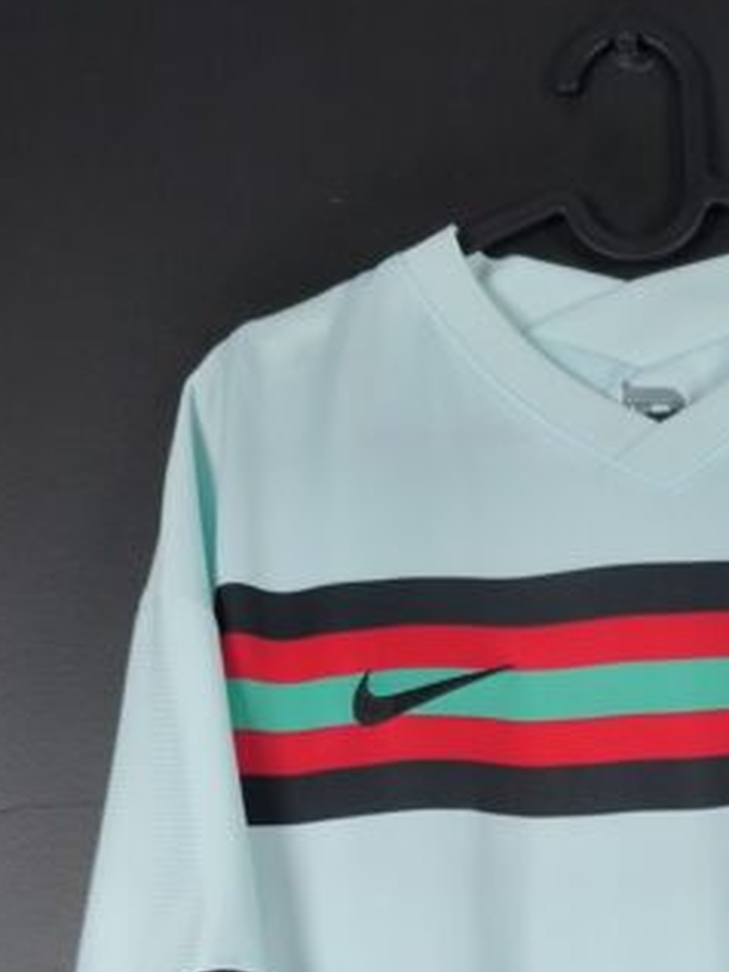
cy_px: 1184
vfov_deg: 28.6
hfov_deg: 24.4
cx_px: 680
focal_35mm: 58
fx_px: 1628
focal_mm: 6.57
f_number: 1.6
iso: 400
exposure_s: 1/160
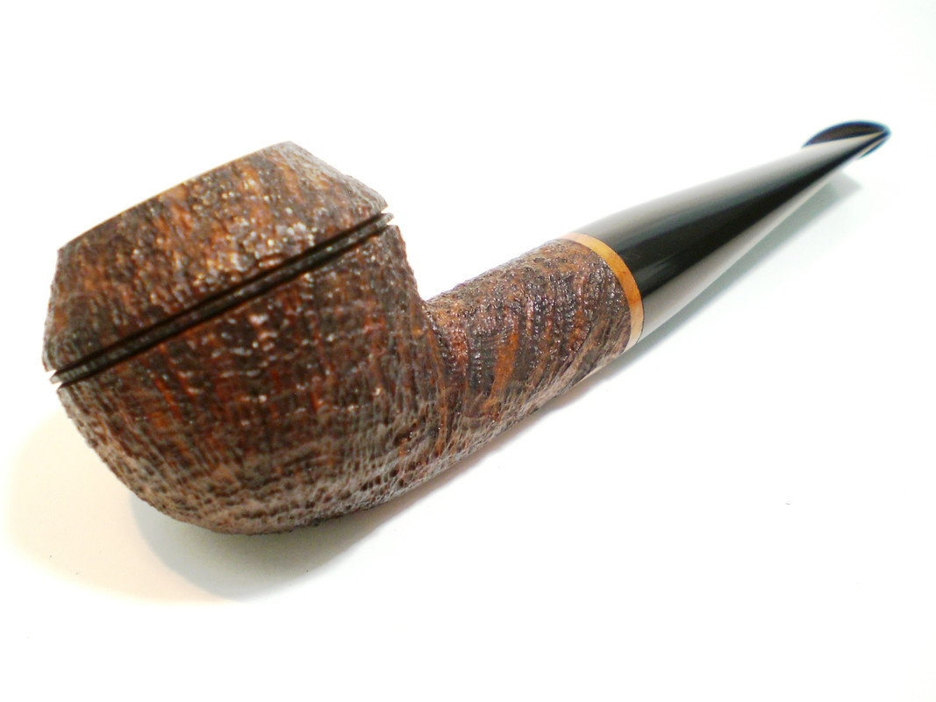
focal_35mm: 38
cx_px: 468
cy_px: 351
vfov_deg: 37.7
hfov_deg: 49.0
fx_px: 1027
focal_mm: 6.3
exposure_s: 1/50
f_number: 3.1
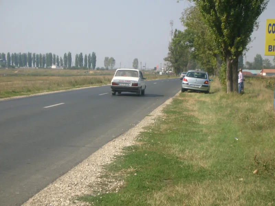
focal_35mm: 86
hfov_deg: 22.8
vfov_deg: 17.2
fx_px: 683
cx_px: 138
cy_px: 103
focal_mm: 14.3
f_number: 13.6
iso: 50
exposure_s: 1/57.8
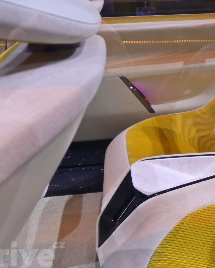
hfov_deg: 27.7
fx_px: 413
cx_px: 208
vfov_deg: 35.9
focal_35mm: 52
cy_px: 112
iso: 500
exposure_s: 1/100
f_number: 5
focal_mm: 20
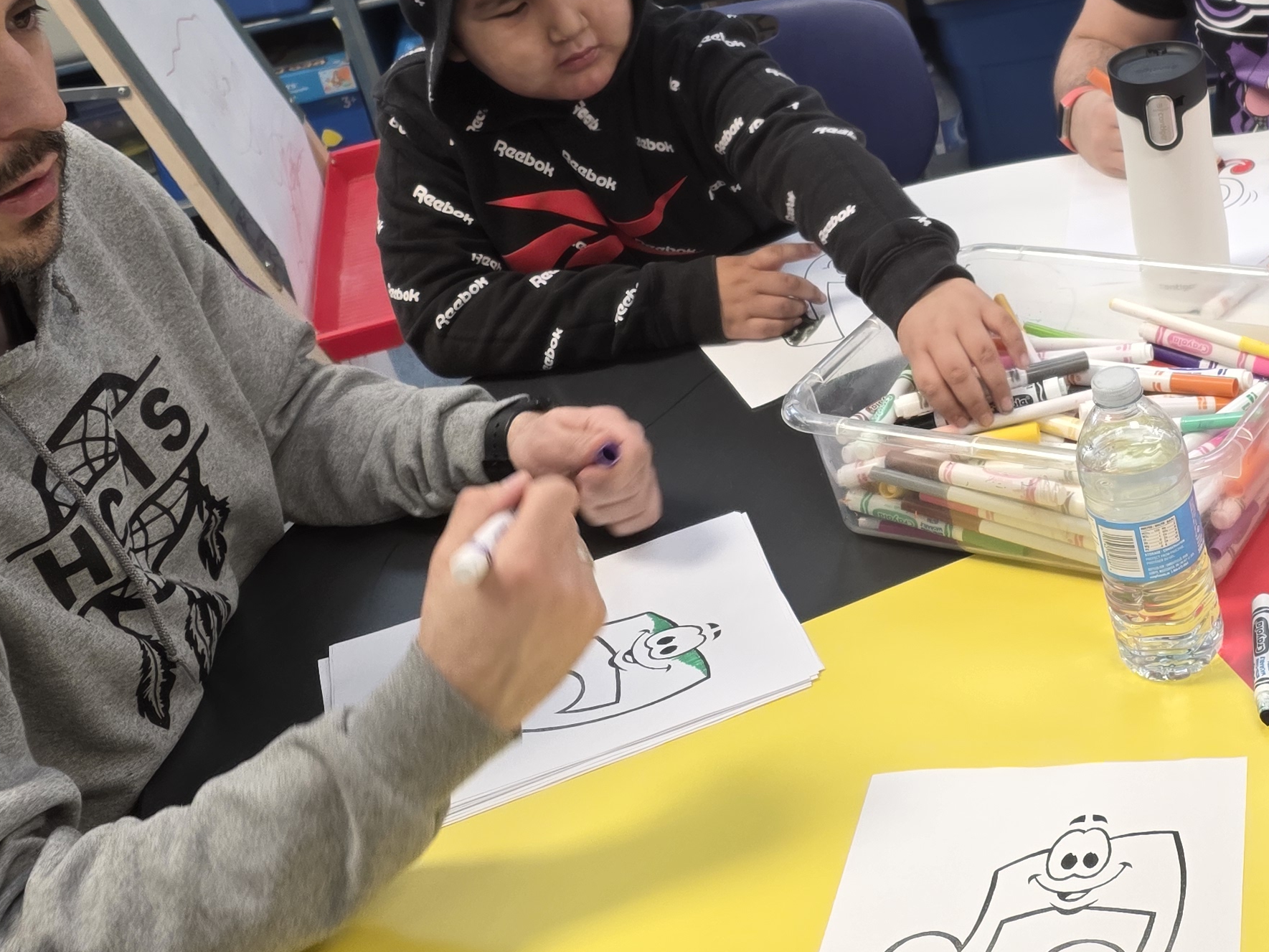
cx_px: 1068
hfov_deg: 35.3
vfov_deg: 27.7
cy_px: 262
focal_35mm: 52
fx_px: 1906
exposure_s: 1/57
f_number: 1.7
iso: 125
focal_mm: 6.3
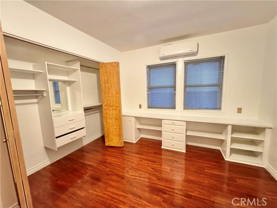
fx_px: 112
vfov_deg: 85.7
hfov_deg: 102.1
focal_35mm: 14
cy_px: 104
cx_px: 138
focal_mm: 2.22
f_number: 2.2
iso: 1250
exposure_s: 1/40
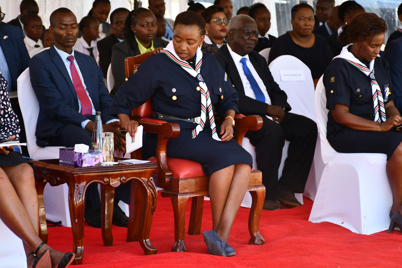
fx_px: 1675
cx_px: 187
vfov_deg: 9.1
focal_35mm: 150
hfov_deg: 13.7
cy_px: 131
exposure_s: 1/250
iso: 450
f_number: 5.3
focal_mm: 85
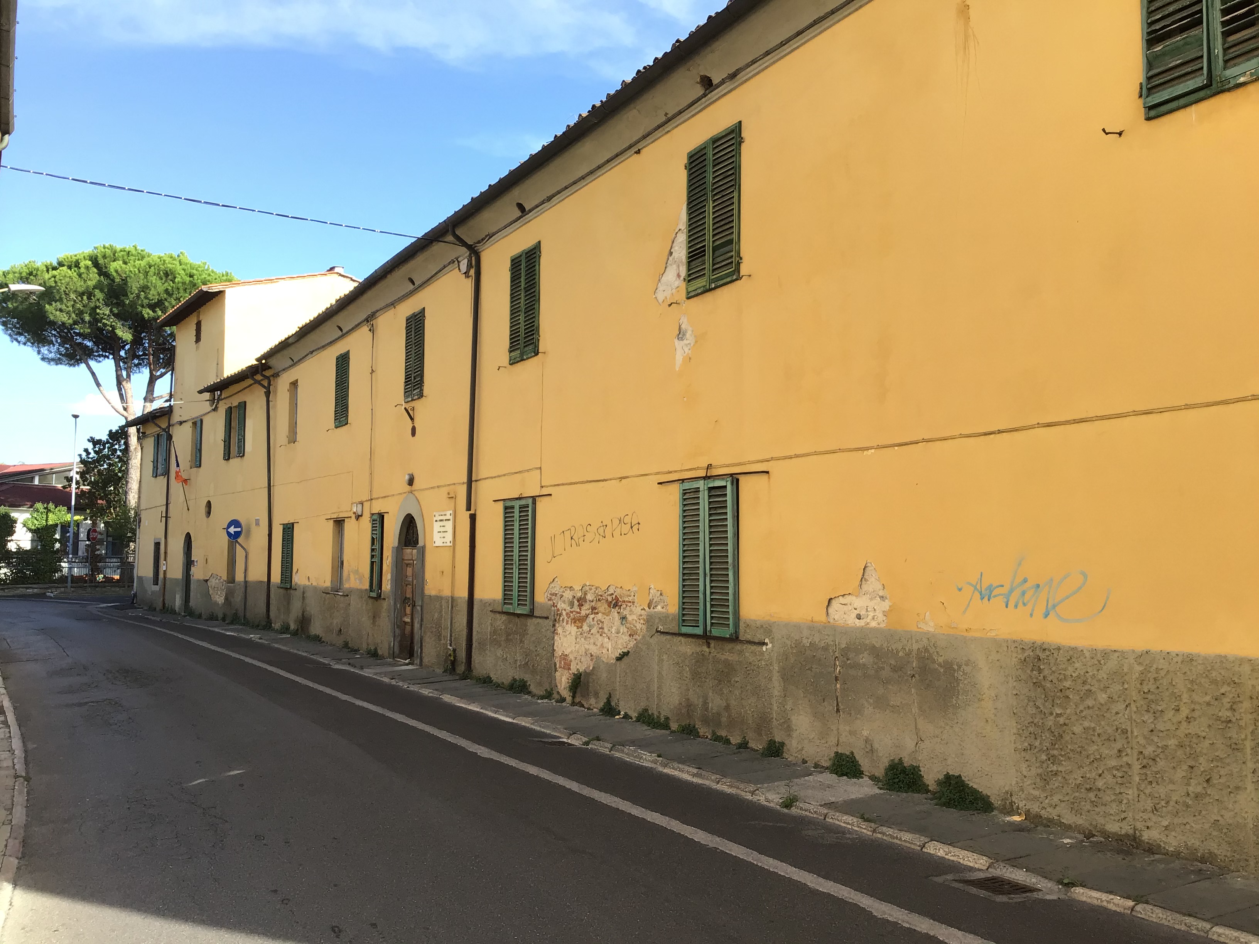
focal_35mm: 31
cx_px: 630
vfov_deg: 45.4
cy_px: 472
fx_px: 1127
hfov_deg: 58.4
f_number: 2.4
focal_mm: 3.3
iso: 25
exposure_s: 1/357
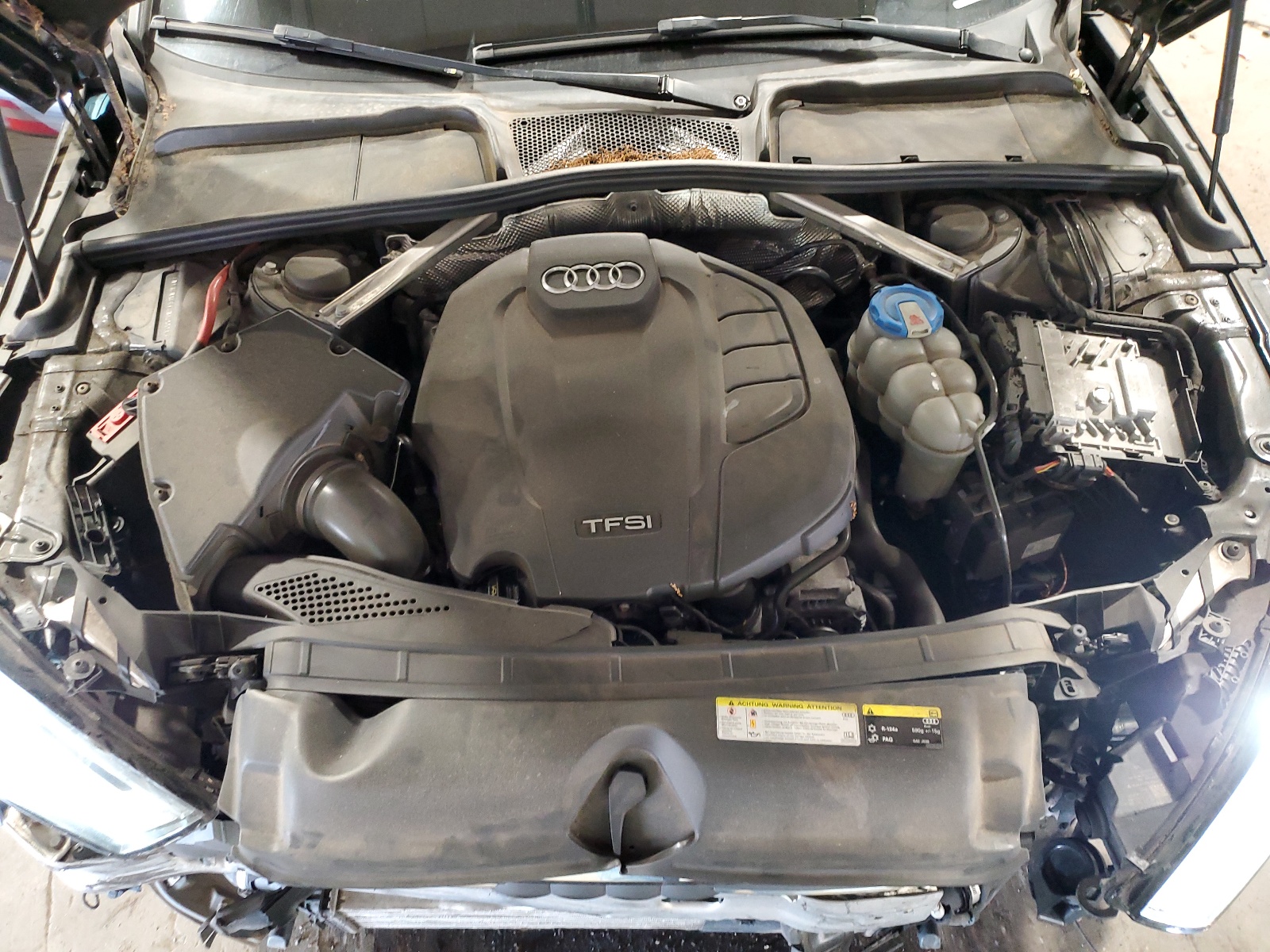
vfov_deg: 53.1
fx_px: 954
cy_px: 476
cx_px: 635
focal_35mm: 26
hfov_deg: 67.3
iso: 282
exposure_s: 1/15
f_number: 1.5
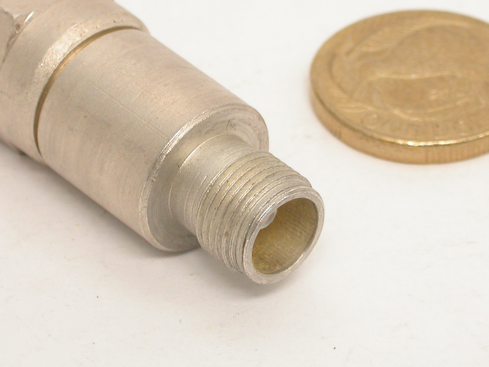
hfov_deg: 7.3
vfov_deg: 5.5
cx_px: 257
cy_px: 97
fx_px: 3843
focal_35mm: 272
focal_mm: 32
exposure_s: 1/23.1
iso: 100
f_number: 5.1
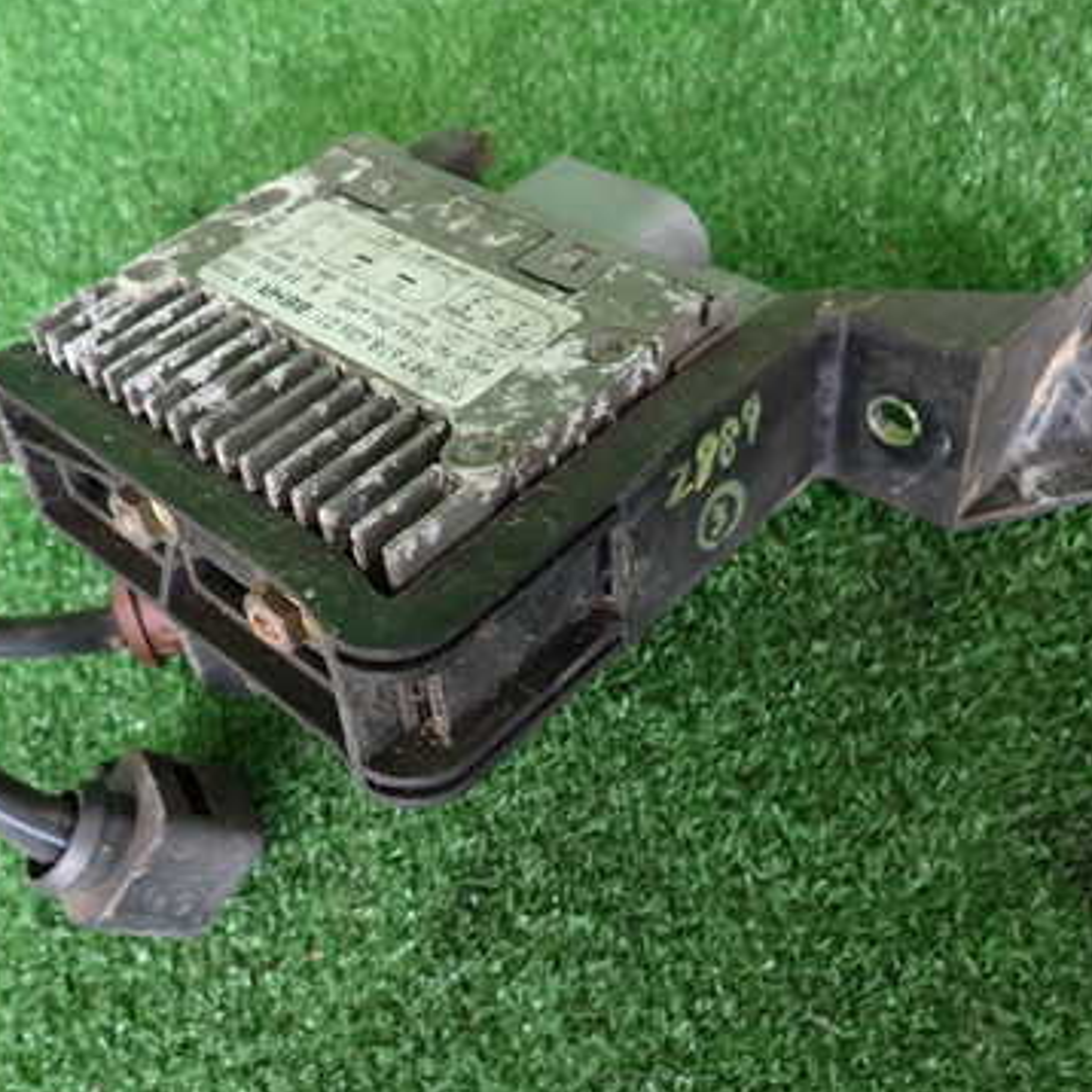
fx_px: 1321
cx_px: 433
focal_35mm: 37
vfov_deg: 44.9
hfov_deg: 44.7
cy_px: 500
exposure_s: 1/40
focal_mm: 4.5
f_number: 2
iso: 200
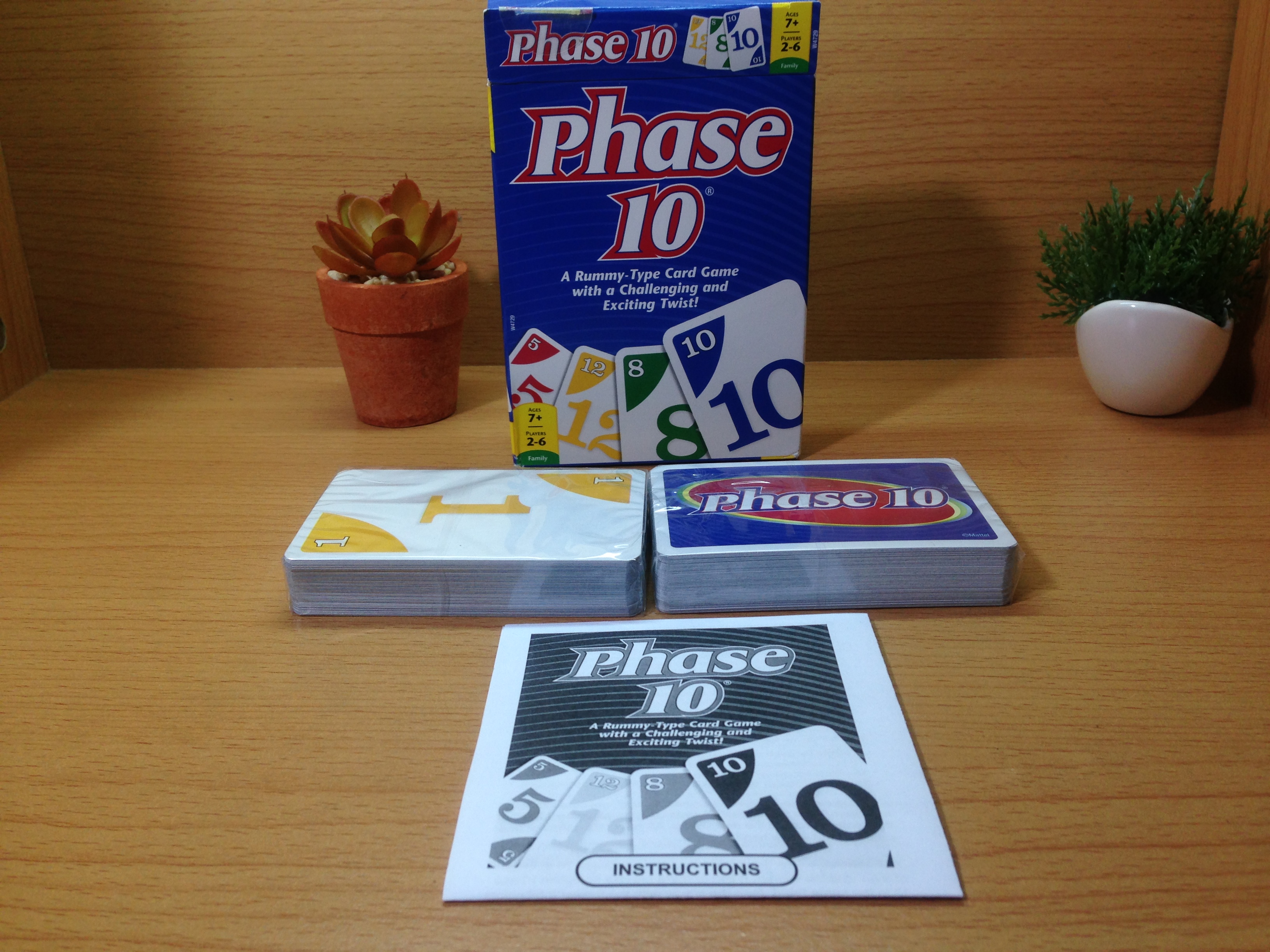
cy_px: 476
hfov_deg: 55.4
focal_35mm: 33
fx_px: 1211
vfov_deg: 42.9
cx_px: 635
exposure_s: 1/50
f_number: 2.4
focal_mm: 4.12
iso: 50
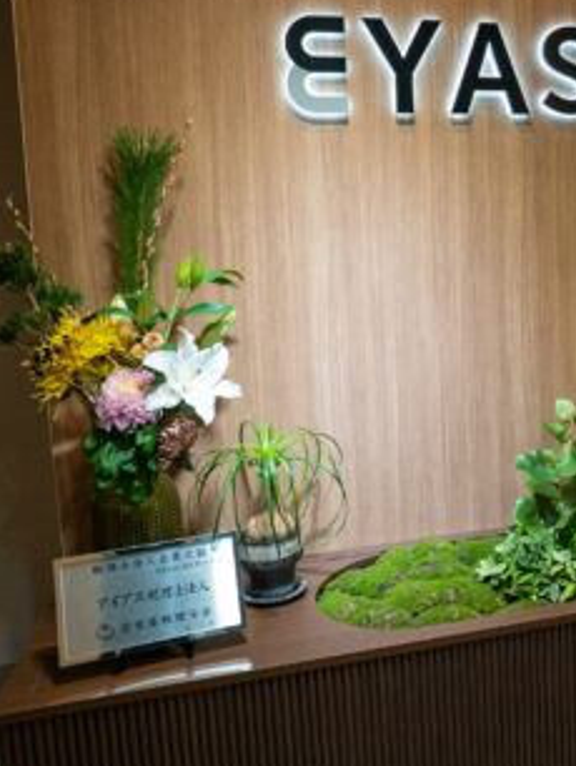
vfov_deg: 46.4
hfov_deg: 31.4
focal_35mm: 40
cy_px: 288
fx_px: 886
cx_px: 654
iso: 1250
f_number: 5.6
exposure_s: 1/60
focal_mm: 17
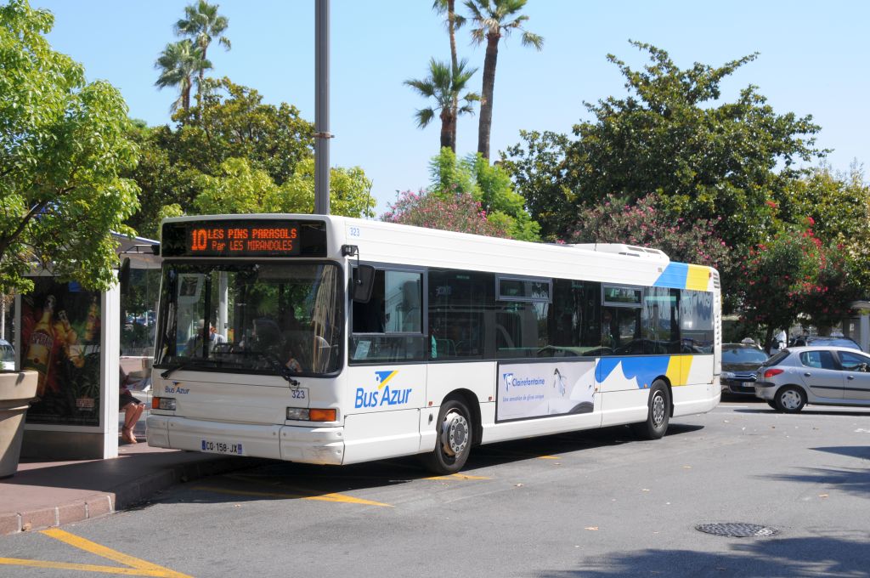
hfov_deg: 37.9
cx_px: 435
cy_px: 289
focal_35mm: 52
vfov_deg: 25.7
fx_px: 1267
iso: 200
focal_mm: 35
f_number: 10
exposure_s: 1/400
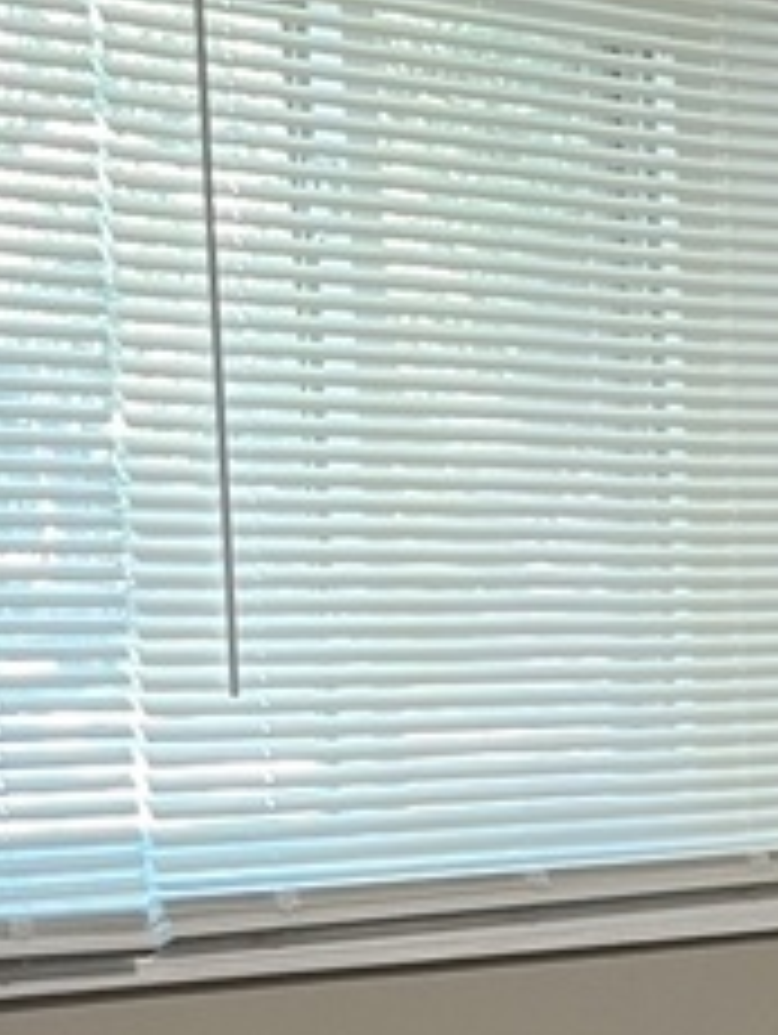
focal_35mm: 122
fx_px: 3649
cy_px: 1120
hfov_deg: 11.3
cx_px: 1417
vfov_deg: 15.7
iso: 160
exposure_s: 1/60
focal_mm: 5.1
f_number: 1.6
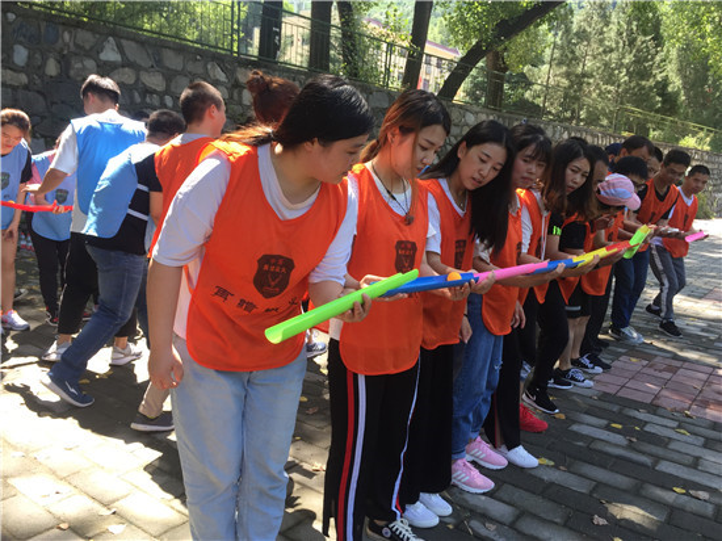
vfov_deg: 48.2
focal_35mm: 29
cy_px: 270
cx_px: 361
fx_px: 605
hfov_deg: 61.7
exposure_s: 1/183
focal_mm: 4.15
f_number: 2.2
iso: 32
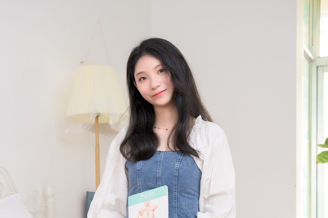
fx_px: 711
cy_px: 253
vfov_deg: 16.8
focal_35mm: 78
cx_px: 147
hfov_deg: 26.0
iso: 500
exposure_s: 1/160
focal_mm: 47
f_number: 5.6
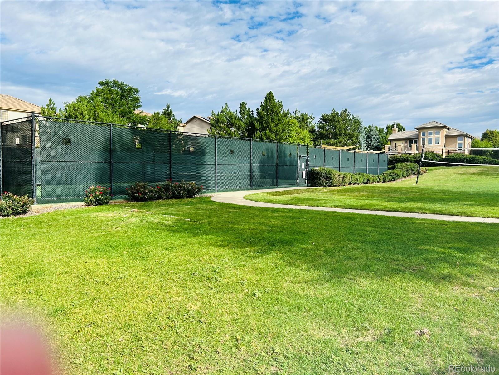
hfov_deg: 67.3
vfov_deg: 53.1
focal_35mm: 26
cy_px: 188
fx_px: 375
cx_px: 250
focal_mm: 5.7
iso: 50
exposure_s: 1/2994
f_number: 1.5
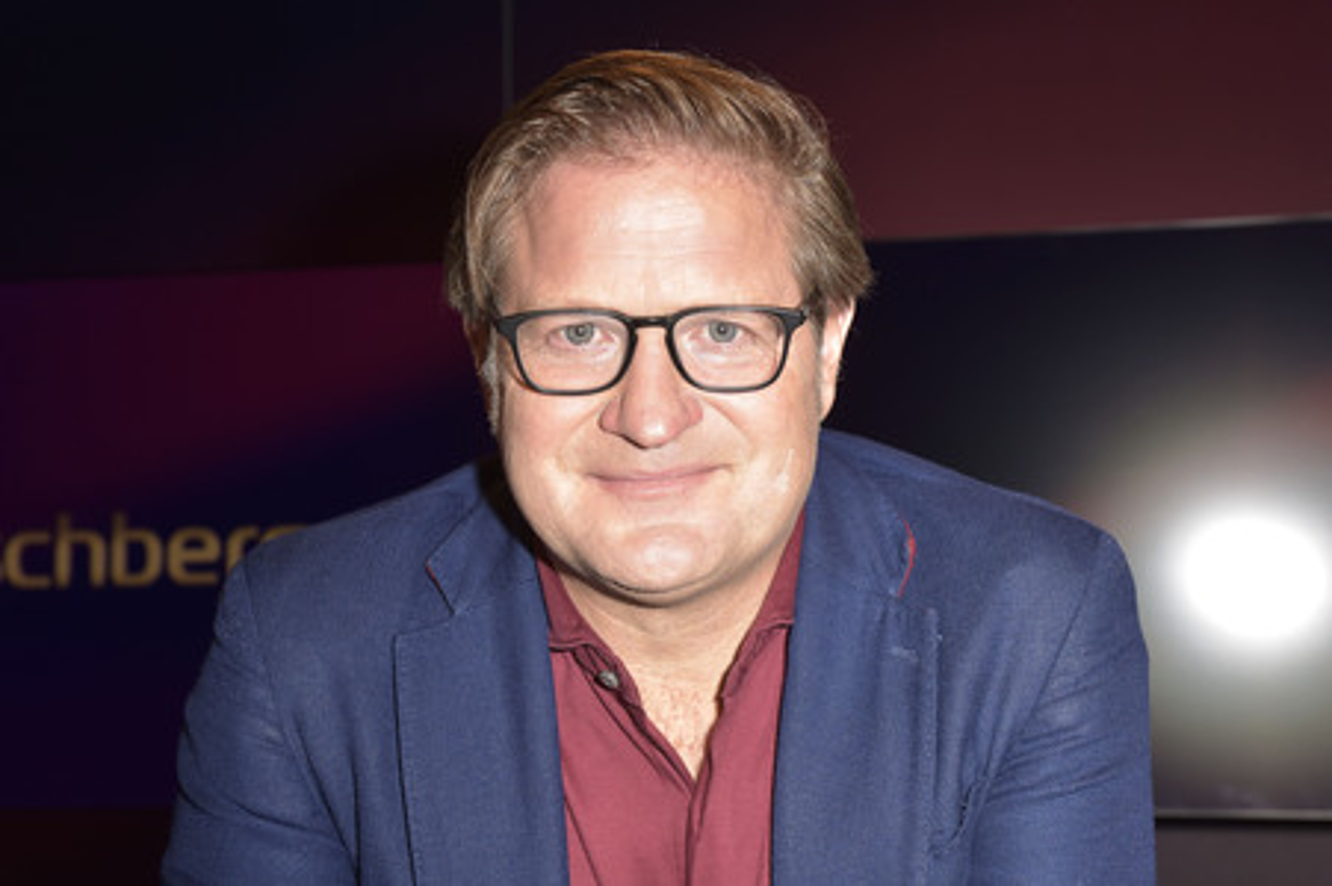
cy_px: 443
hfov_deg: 39.6
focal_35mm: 50
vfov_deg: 27.0
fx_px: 1849
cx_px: 666
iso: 640
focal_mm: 50
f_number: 5.6
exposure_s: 1/200
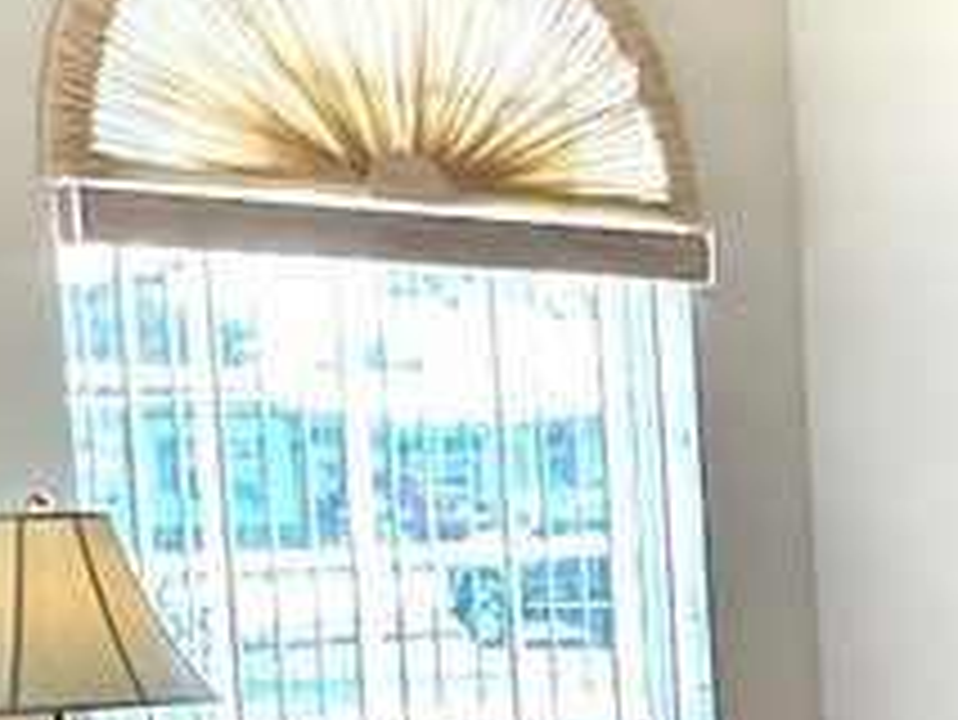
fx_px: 2908
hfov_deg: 16.3
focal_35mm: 105
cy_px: 788
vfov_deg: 13.8
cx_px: 1610
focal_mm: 2.22
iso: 200
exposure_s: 1/120
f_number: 2.2
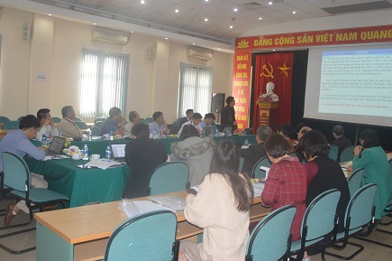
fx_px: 337
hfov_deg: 60.2
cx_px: 213
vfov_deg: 42.2
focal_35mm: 31
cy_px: 121
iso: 450
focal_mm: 18
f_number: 3.5
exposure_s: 1/60
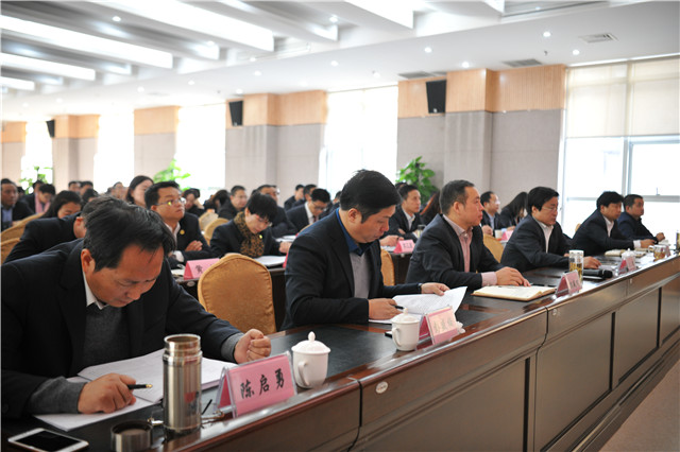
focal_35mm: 34
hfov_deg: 55.8
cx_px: 340
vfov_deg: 38.8
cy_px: 226
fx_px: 642
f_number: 2.8
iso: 800
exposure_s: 1/50
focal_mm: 34
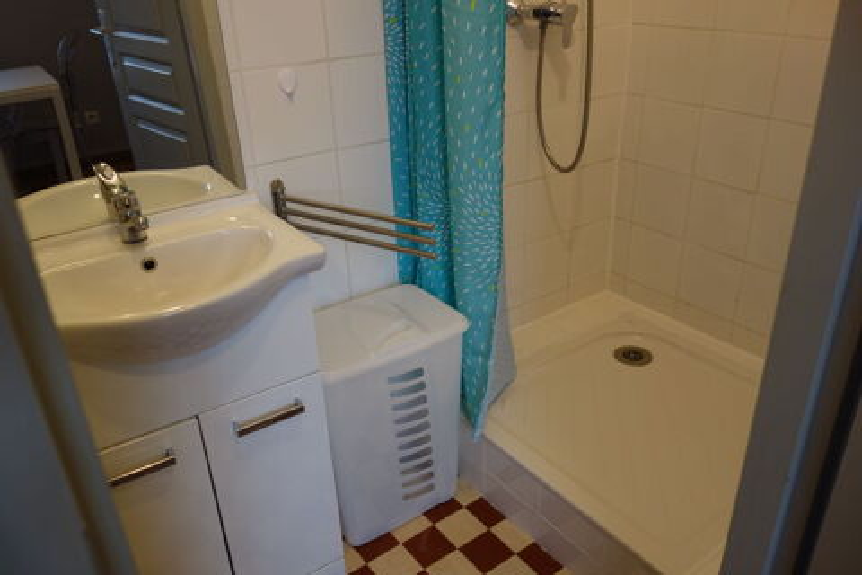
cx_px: 431
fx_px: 670
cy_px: 288
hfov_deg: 65.5
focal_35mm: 28
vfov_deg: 46.4
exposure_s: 1/80
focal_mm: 10.4
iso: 125
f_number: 1.8
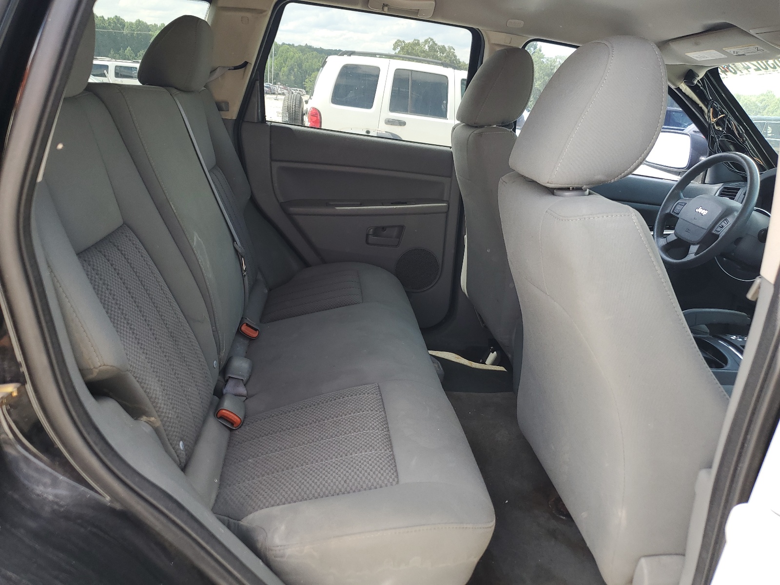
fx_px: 586
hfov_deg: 67.3
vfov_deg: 53.1
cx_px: 390
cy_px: 292
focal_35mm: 26
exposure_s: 1/233
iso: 50
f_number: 1.5
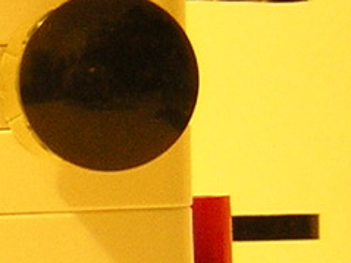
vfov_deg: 8.2
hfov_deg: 9.8
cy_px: 135
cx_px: -452
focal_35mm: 181
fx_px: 1834
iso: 325
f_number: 2.6
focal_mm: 4.7
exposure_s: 1/3.1
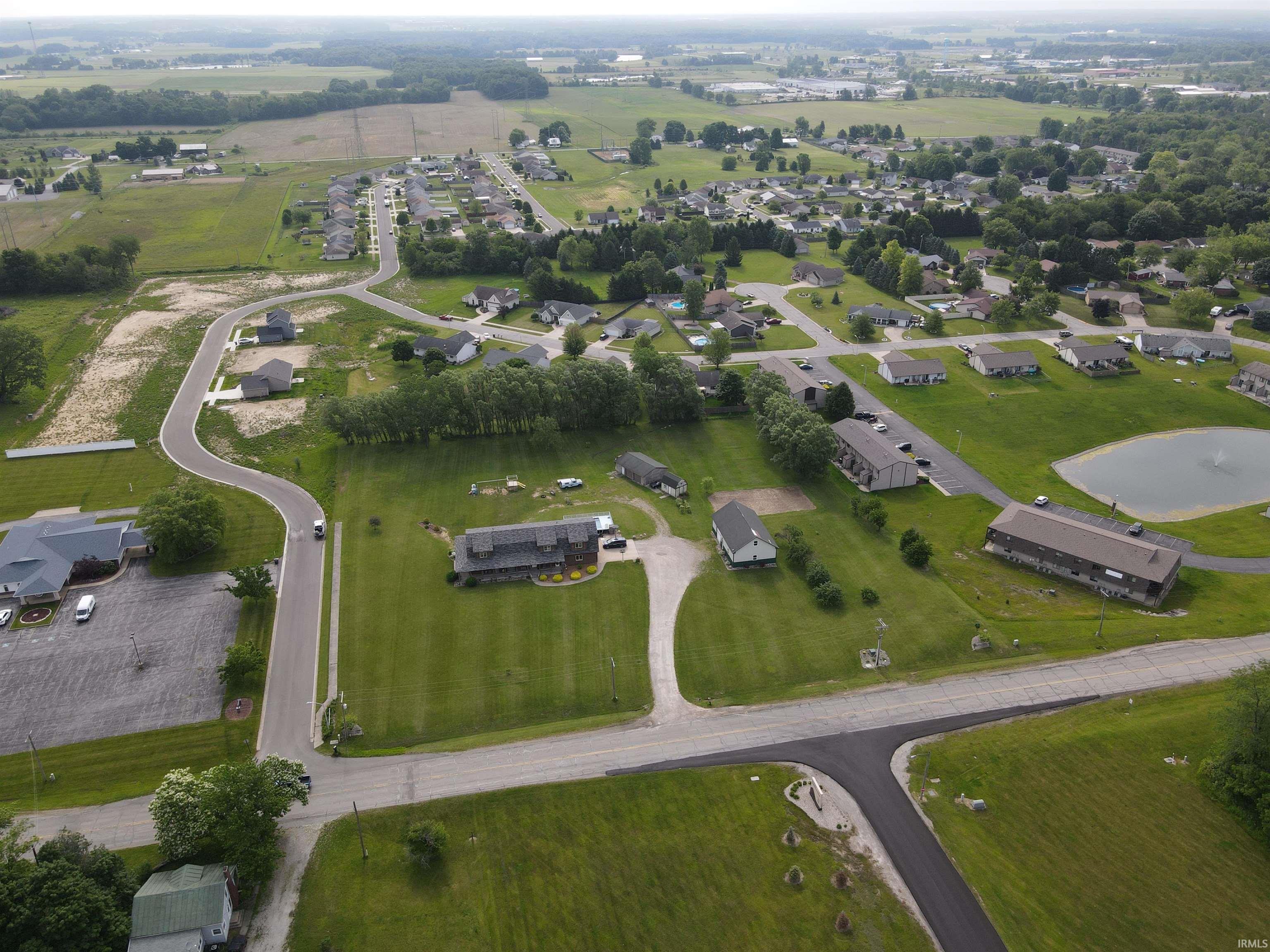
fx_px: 881
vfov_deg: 56.8
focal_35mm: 24
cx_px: 635
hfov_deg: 71.6
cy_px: 476
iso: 100
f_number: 2.8
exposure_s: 1/500
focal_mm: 4.5
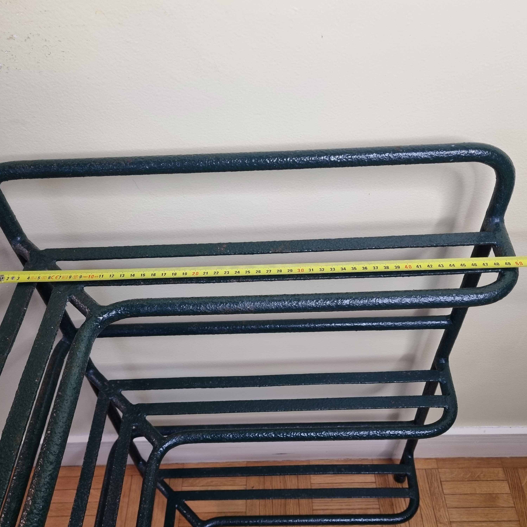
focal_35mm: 31
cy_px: 315
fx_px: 534
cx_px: 263
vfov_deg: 52.2
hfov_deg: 52.5
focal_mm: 5.4
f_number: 1.8
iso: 250
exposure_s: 1/100
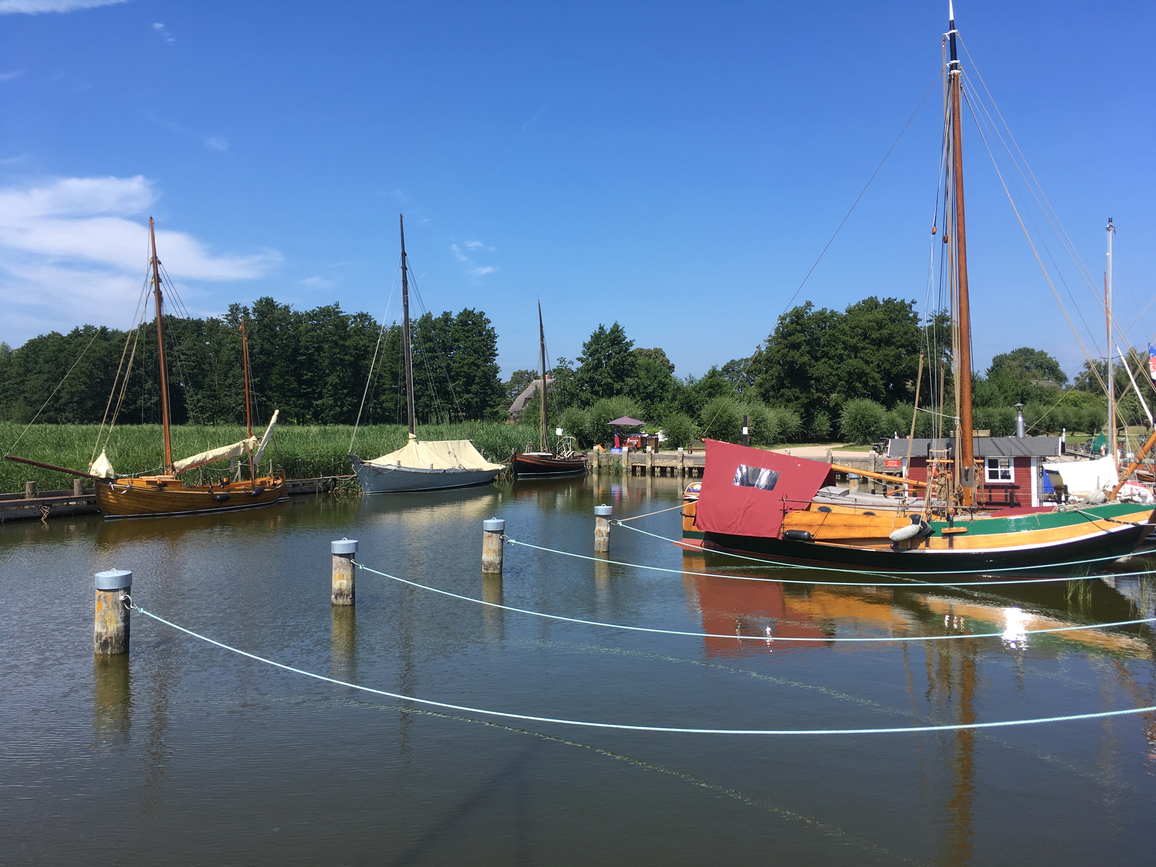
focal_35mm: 29
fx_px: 968
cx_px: 578
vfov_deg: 48.2
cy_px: 434
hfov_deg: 61.7
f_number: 2.2
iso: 25
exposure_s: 1/1131
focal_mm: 4.15
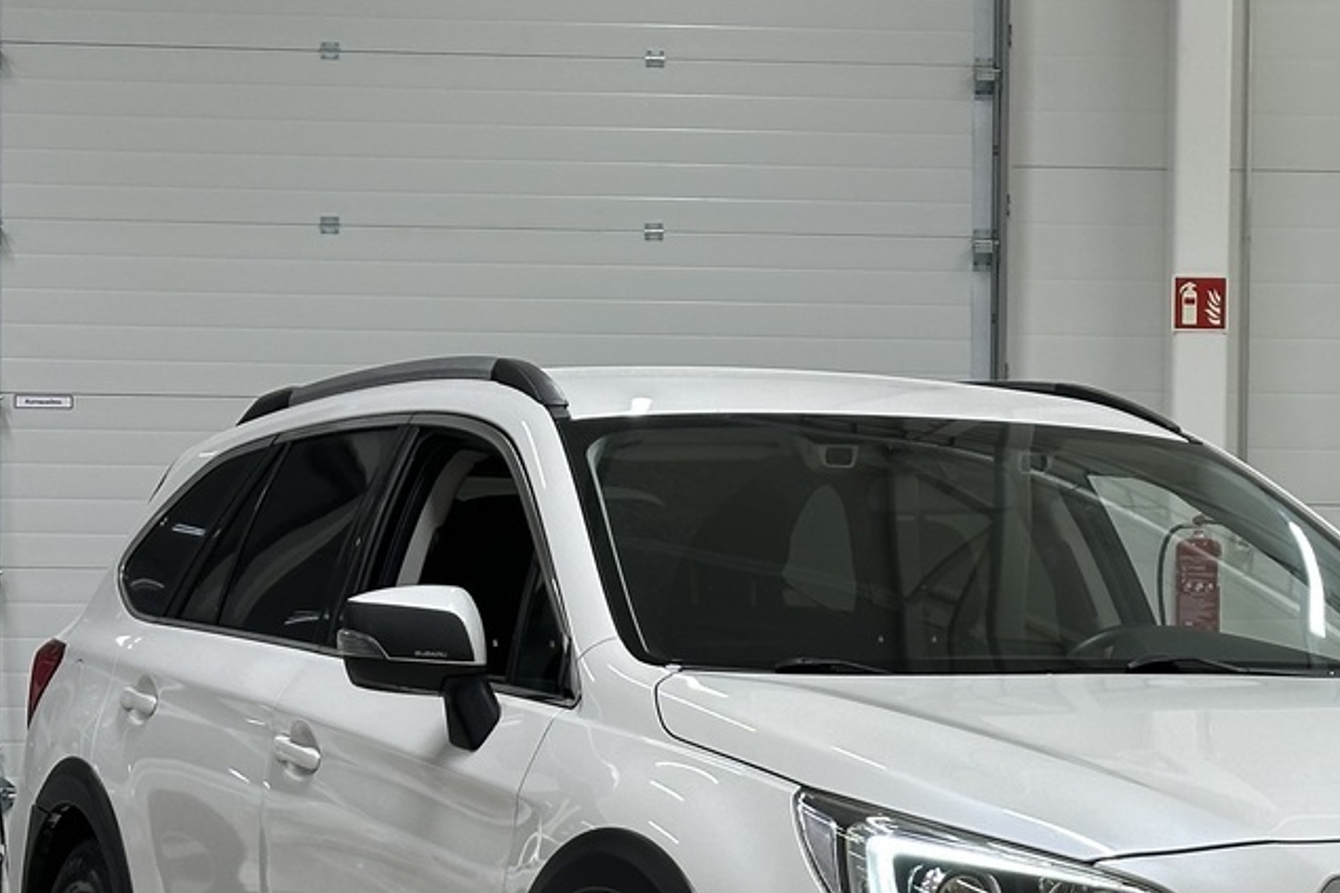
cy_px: 657
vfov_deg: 12.1
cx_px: 999
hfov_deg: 18.0
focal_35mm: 113
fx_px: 4206
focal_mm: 6.86
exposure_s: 1/109
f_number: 1.78
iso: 80
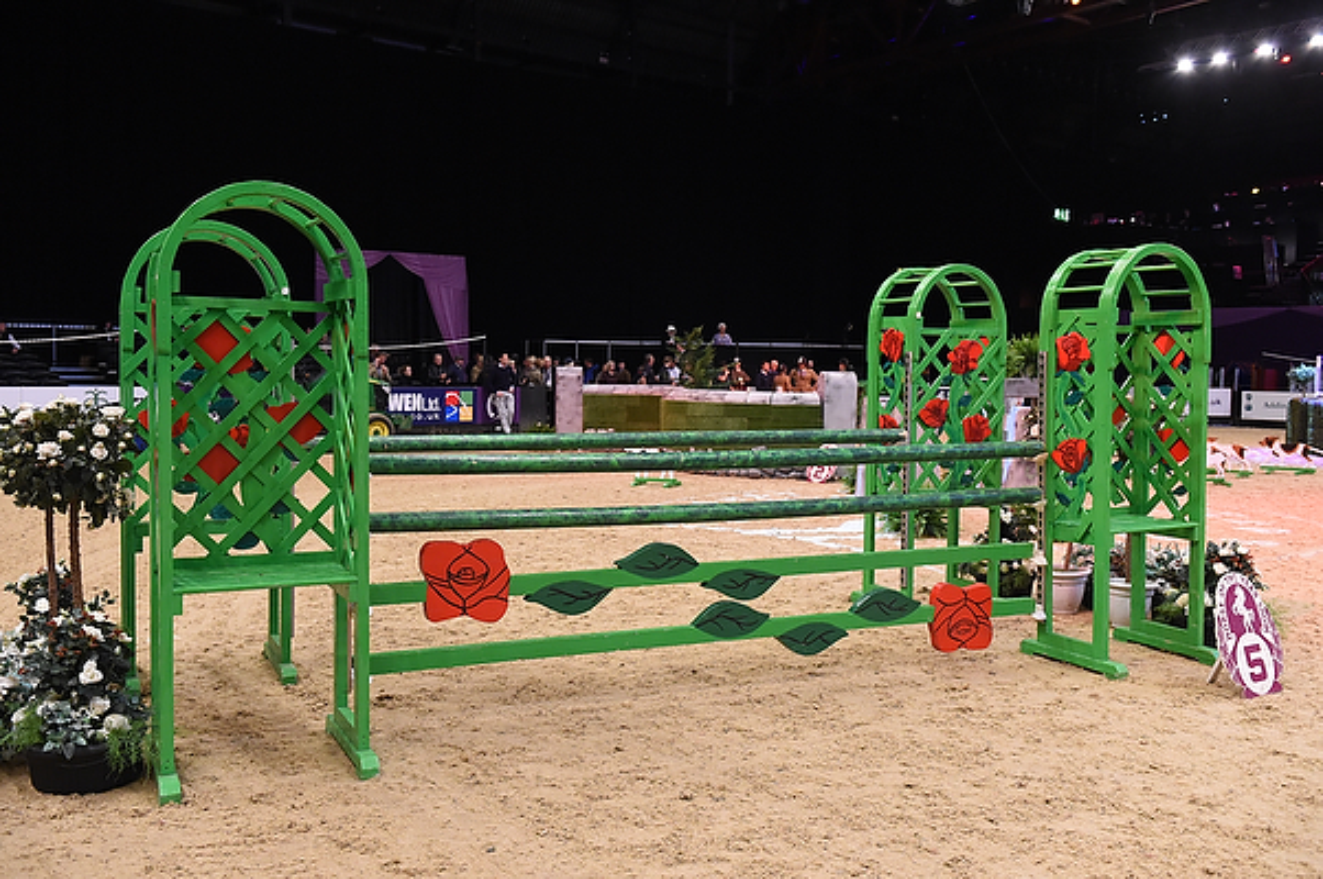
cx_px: 662
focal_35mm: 34
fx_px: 1248
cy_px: 440
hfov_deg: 55.8
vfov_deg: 38.8
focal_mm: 34
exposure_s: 1/200
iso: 6400
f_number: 4.5
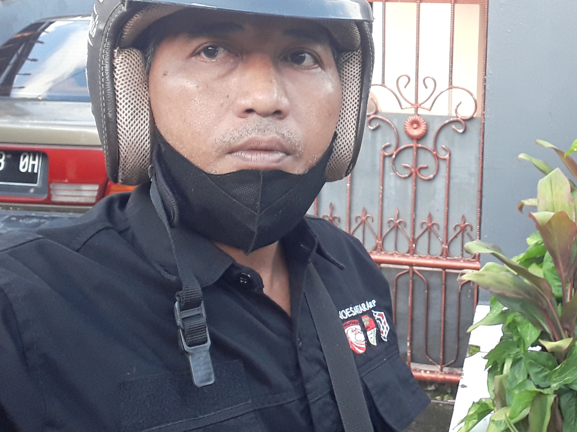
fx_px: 717
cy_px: 75
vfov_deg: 32.5
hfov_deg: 42.3
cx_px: 441
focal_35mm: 43
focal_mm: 2.53
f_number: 1.9
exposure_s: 1/100
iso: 40
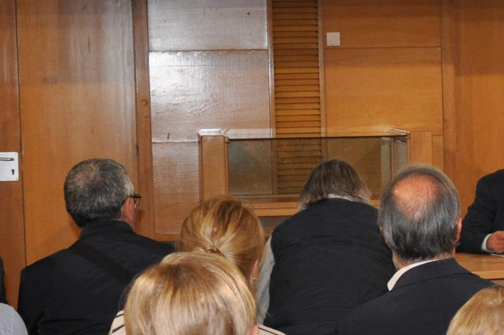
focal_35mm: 129
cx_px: 574
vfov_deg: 10.6
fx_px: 1805
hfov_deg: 15.4
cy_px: 211
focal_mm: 22
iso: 800
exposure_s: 1/60
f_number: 3.8
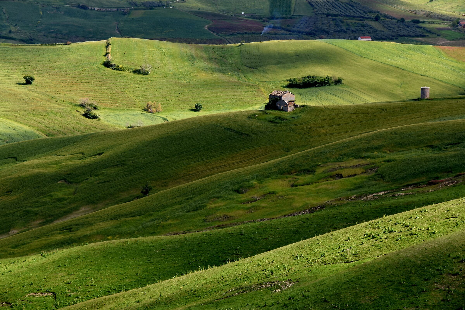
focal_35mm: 168
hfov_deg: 12.2
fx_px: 2170
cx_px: 232
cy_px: 155
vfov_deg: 8.2
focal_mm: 112
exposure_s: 1/125
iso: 100
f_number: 11
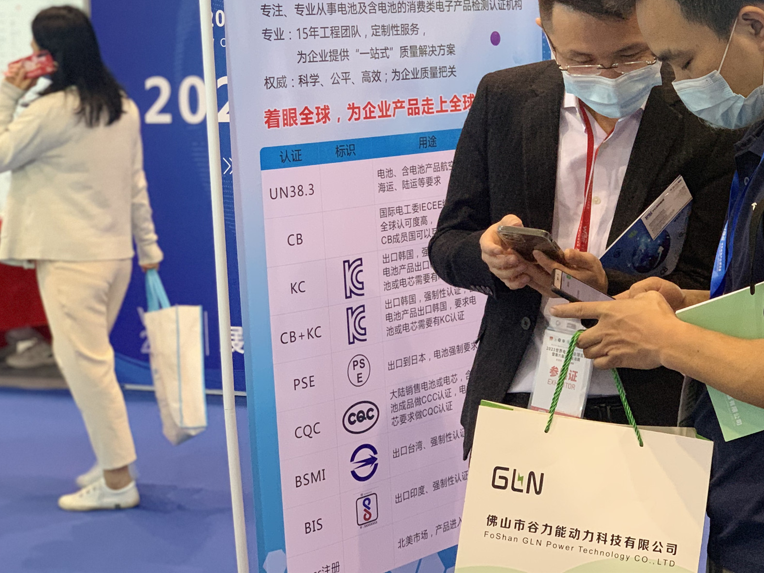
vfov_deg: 19.5
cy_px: 160
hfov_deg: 25.9
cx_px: 482
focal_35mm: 75
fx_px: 1655
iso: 200
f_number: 2.4
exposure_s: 1/50
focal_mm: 6
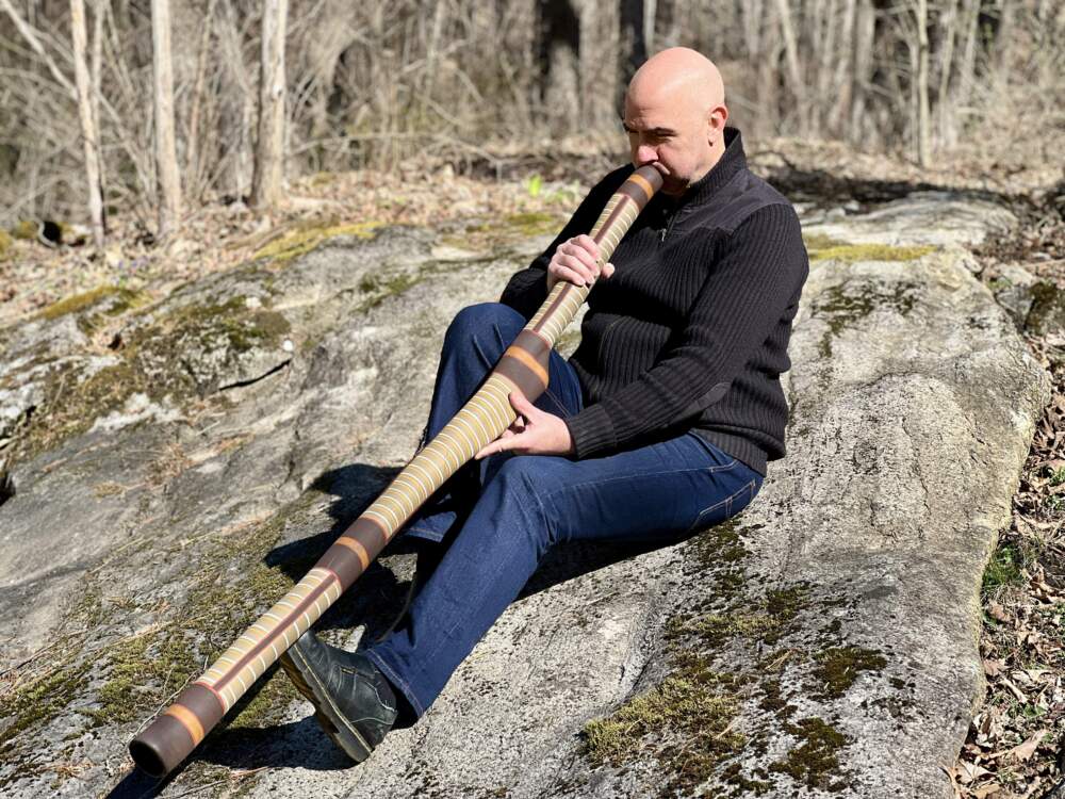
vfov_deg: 19.1
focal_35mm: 77
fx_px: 2369
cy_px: 400
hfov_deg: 25.3
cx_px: 532
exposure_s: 1/350
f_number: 2.8
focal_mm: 9
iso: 32
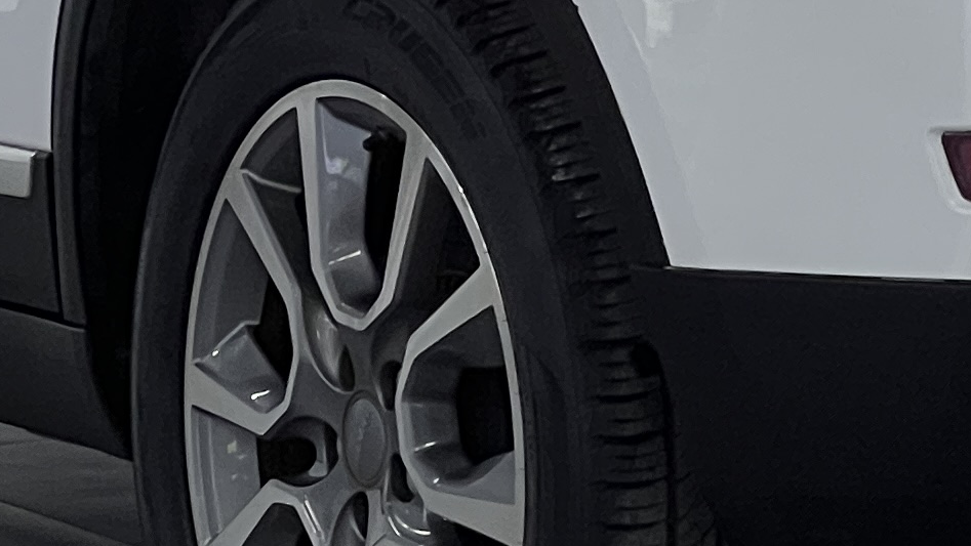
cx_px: 812
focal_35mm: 357
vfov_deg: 3.4
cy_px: -550
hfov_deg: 6.0
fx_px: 9193
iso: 160
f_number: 2.8
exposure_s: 1/100
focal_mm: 9
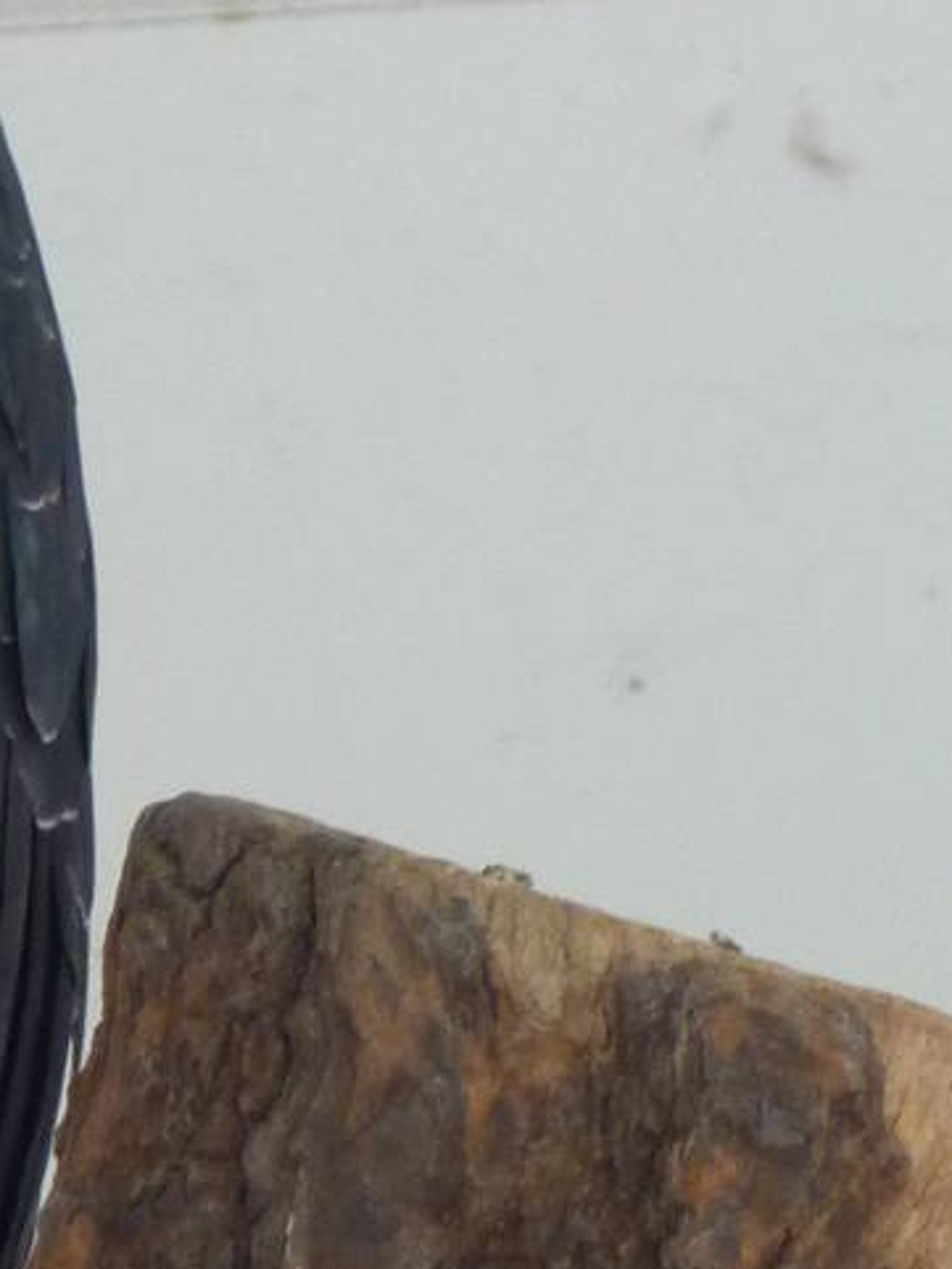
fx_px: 13525
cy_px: 823
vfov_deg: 5.4
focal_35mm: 369
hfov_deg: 4.0
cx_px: -446
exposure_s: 1/50
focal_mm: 18.2
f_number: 4.4
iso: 320
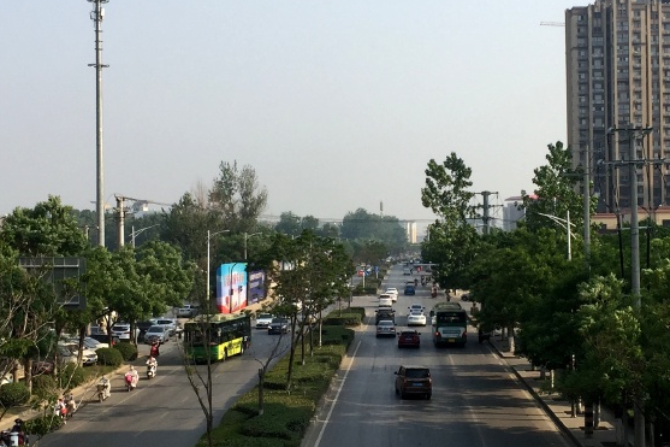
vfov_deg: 20.9
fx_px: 1209
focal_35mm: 65
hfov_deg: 30.8
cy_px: 241
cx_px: 417
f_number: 2.2
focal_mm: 4.15
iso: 32
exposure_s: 1/1364
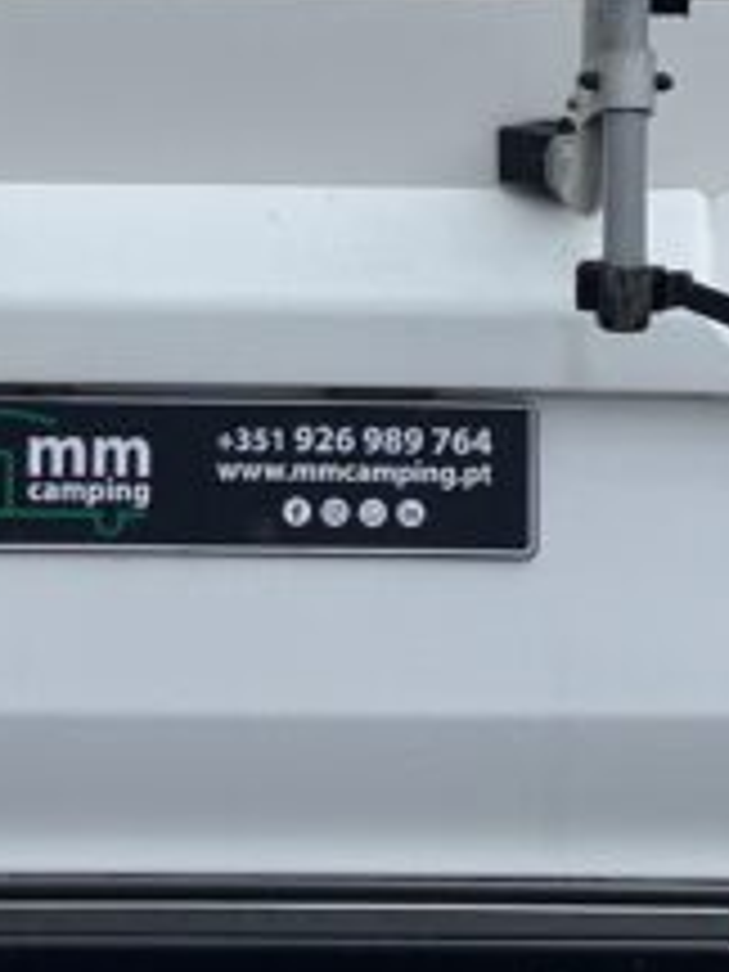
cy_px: -266
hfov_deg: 12.0
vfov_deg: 15.3
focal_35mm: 123
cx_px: 189
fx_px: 3454
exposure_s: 1/1422
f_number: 1.6
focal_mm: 5.1
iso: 50
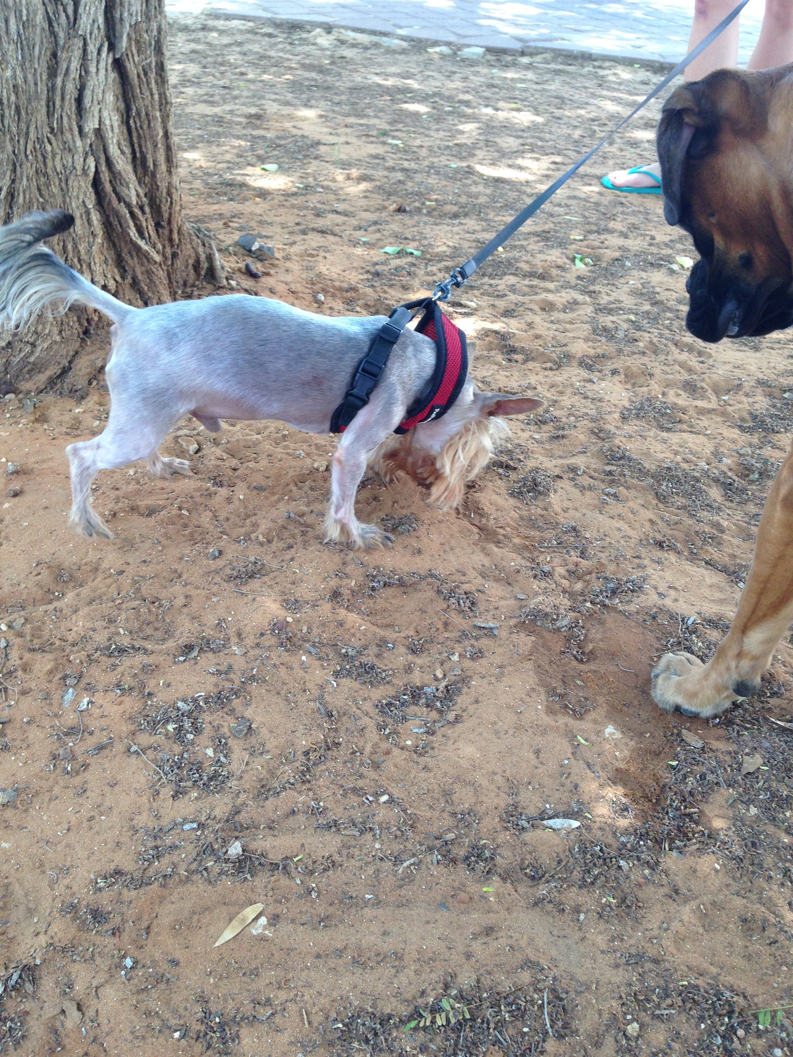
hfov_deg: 42.9
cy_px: 528
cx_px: 396
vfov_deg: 55.4
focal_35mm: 33
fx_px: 1008
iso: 80
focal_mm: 4.12
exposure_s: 1/120
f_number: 2.4
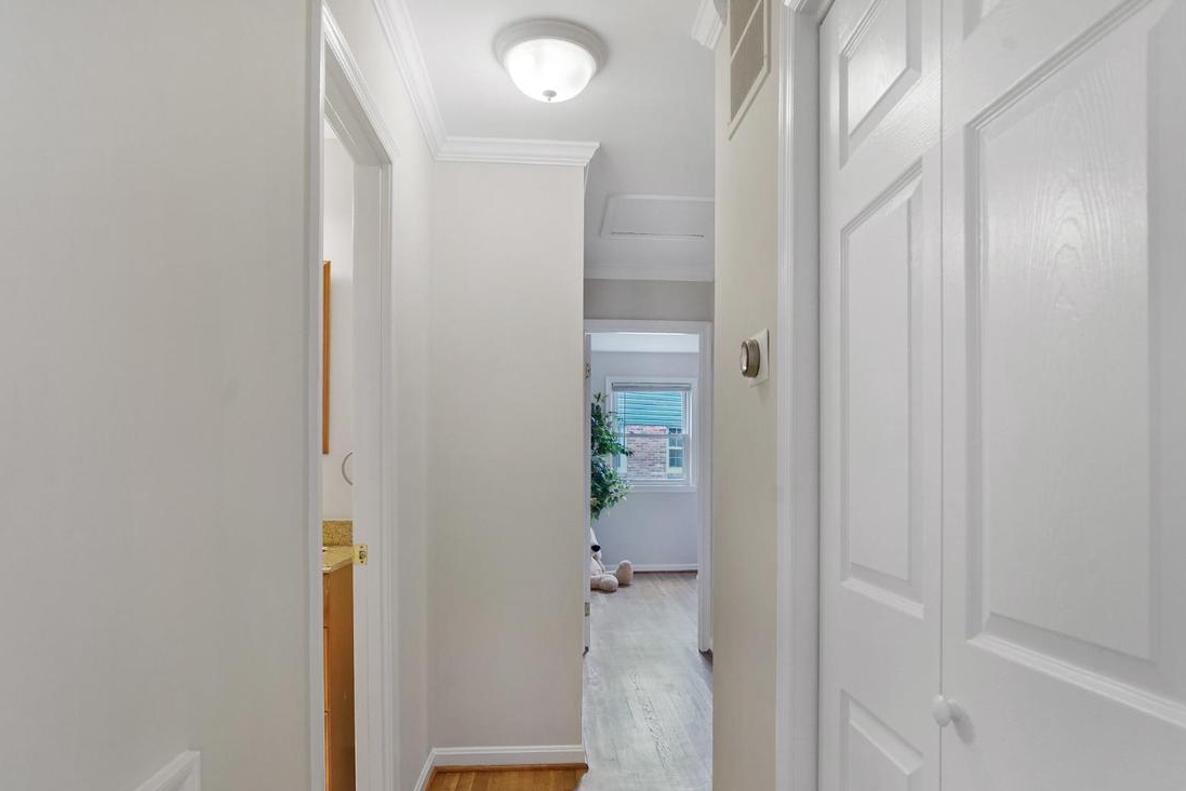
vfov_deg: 59.2
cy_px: 459
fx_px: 692
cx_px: 627
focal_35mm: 21
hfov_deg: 81.1
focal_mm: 16
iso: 1250
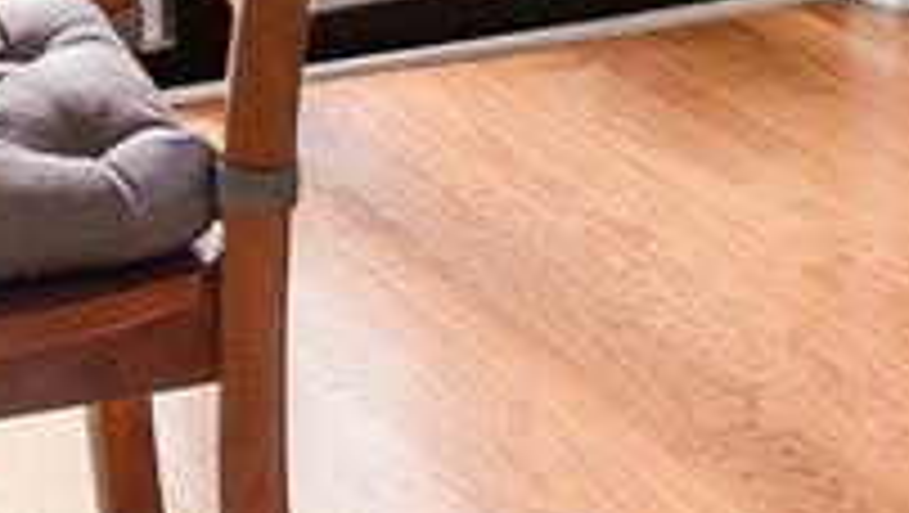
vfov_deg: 9.4
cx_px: 81
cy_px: -824
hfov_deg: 18.8
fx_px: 2702
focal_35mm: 112
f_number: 4
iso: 320
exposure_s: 1/30
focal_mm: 10
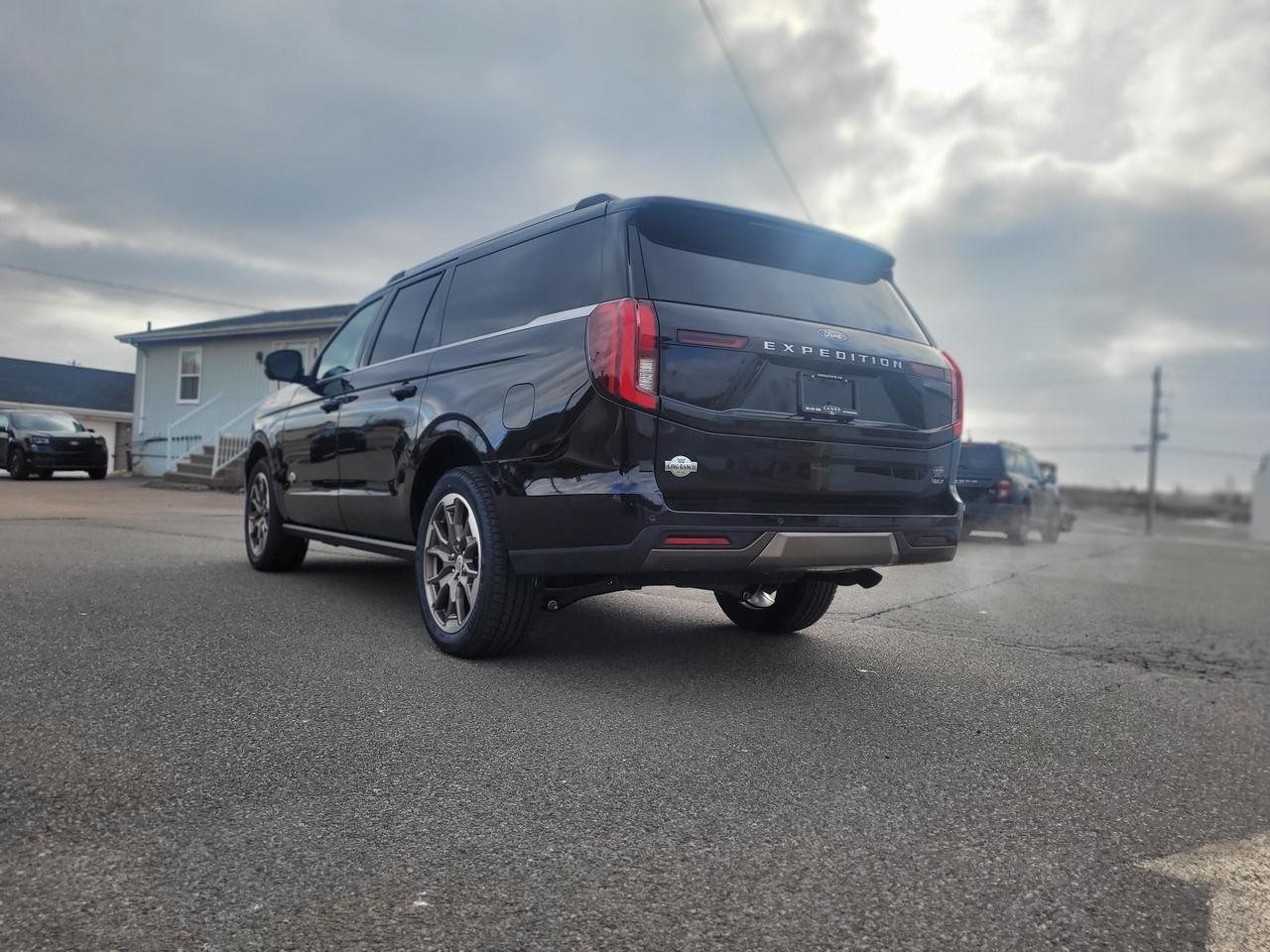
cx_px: 635
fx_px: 954
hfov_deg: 67.3
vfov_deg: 53.1
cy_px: 476
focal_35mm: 26
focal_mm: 5.4
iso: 40
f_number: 1.8
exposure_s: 1/1468
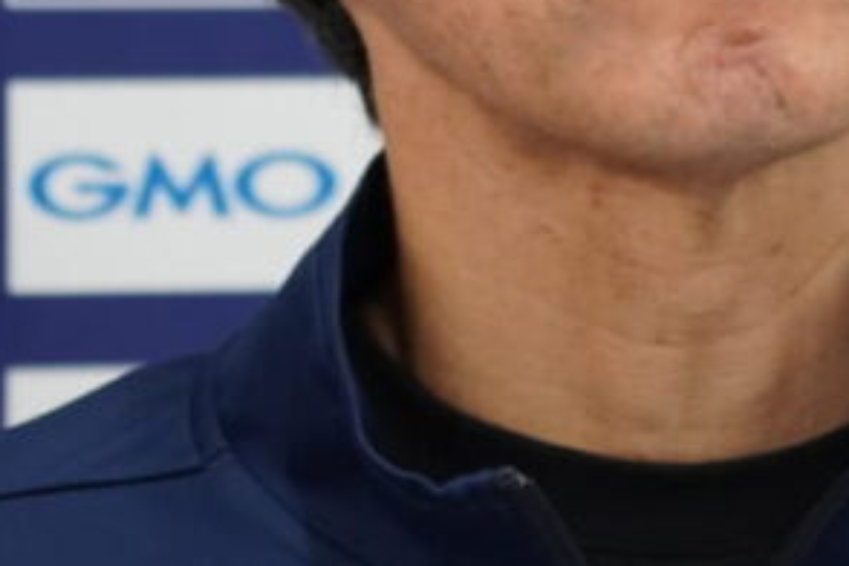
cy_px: -72
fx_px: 9002
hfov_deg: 5.4
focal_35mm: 382
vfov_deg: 3.6
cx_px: 586
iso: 1600
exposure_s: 1/160
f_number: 4.5
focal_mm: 73
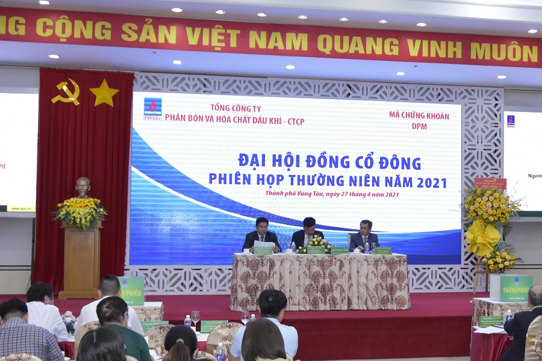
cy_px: 187
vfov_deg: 26.0
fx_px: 783
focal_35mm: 52
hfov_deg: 37.8
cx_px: 361
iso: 2000
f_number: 6.3
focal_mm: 26
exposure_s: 1/80
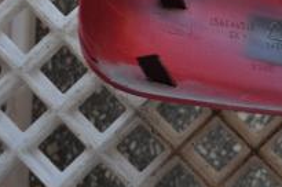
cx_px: 340
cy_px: 8
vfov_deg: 14.2
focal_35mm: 95
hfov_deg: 20.1
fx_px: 743
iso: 400
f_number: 5
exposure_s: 1/100
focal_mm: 26
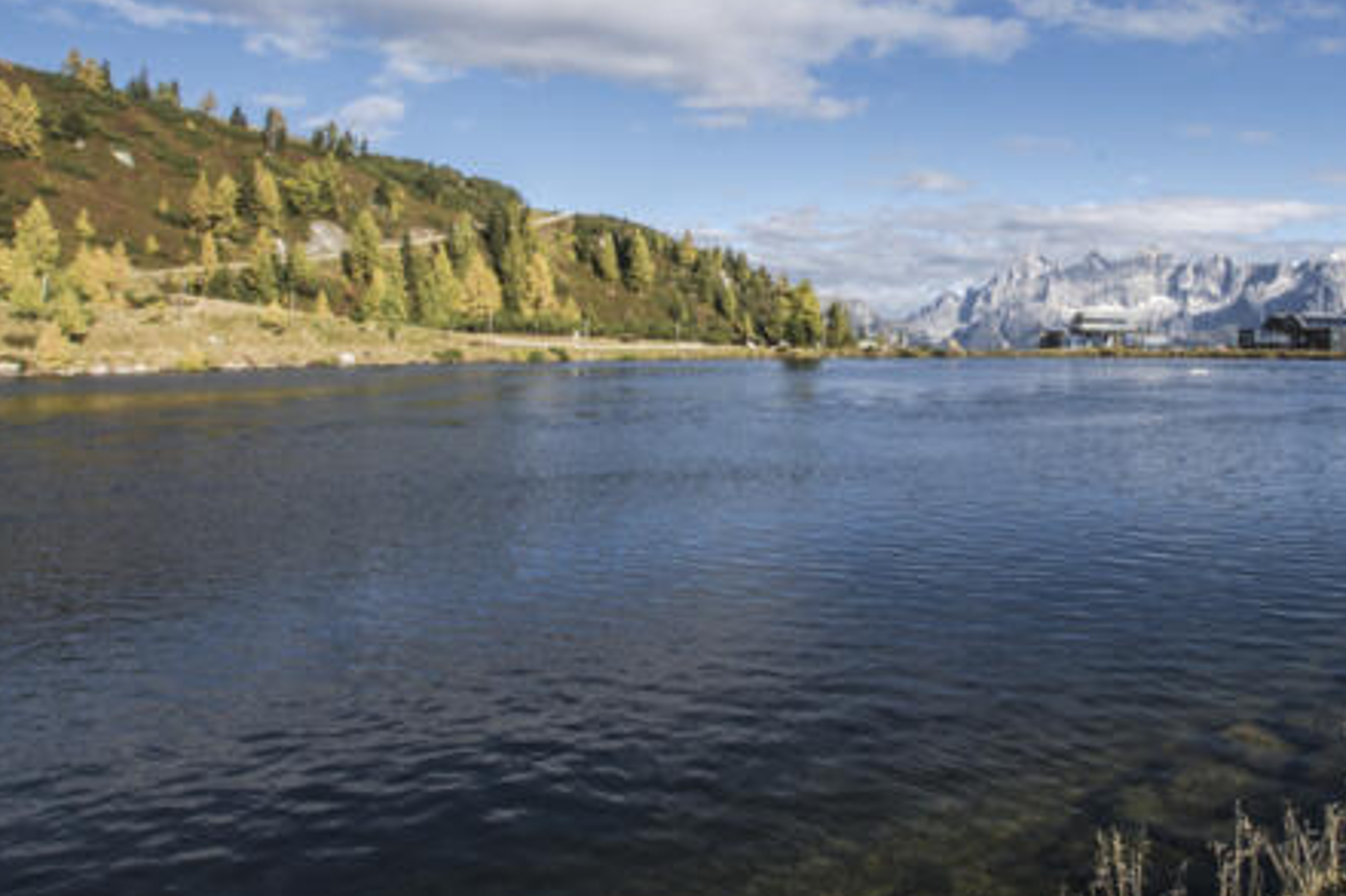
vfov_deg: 50.7
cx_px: 973
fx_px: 925
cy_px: 291
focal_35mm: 25
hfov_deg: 68.4
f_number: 22
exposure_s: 1/20
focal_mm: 11
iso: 100
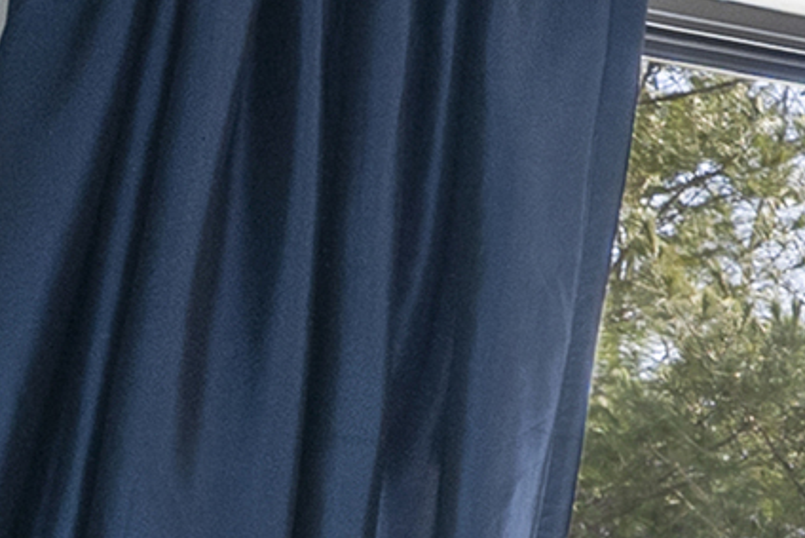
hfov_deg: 9.7
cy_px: 1030
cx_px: 2766
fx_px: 2595
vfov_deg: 10.9
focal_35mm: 116
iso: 800
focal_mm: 16
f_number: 8
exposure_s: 1/25
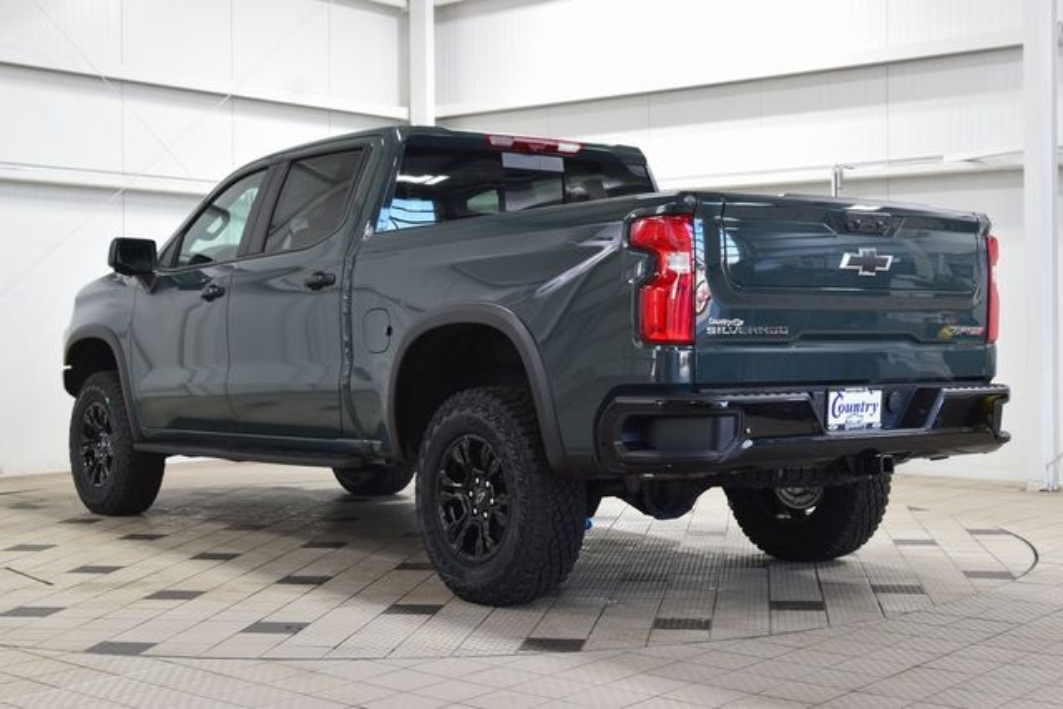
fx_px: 1550
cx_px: 532
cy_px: 354
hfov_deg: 37.8
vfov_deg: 25.8
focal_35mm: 52
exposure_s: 1/15
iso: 640
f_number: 6.3
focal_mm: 35
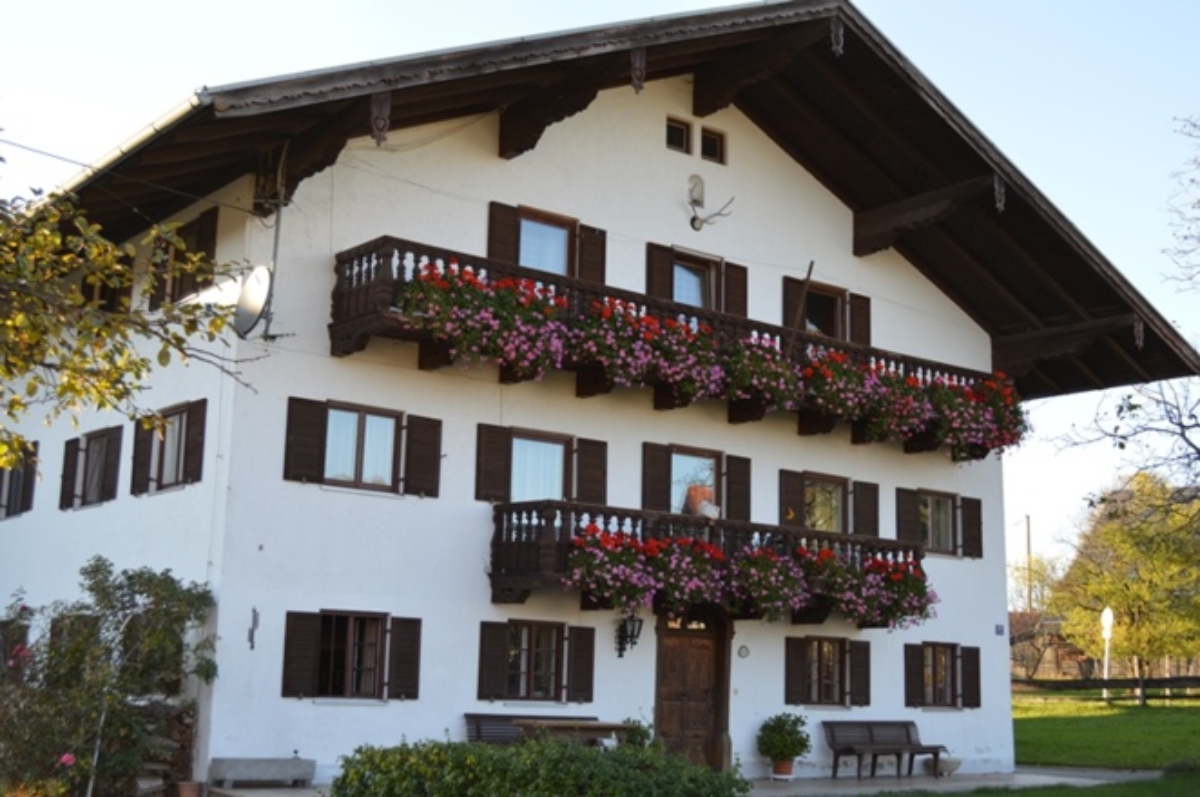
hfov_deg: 43.6
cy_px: 398
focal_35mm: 45
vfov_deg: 29.8
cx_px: 600
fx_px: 1498
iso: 180
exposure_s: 1/125
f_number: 5.6
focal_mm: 30
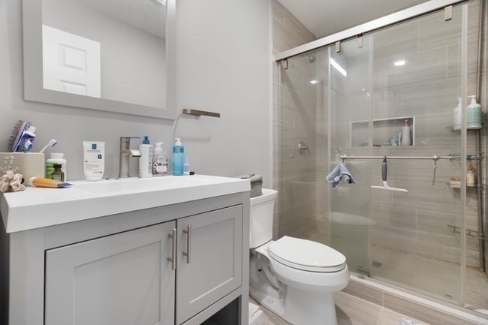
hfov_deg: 96.8
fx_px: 217
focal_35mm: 16
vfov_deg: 73.7
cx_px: 244
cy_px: 162
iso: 200
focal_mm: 16
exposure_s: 1/1.67
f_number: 8
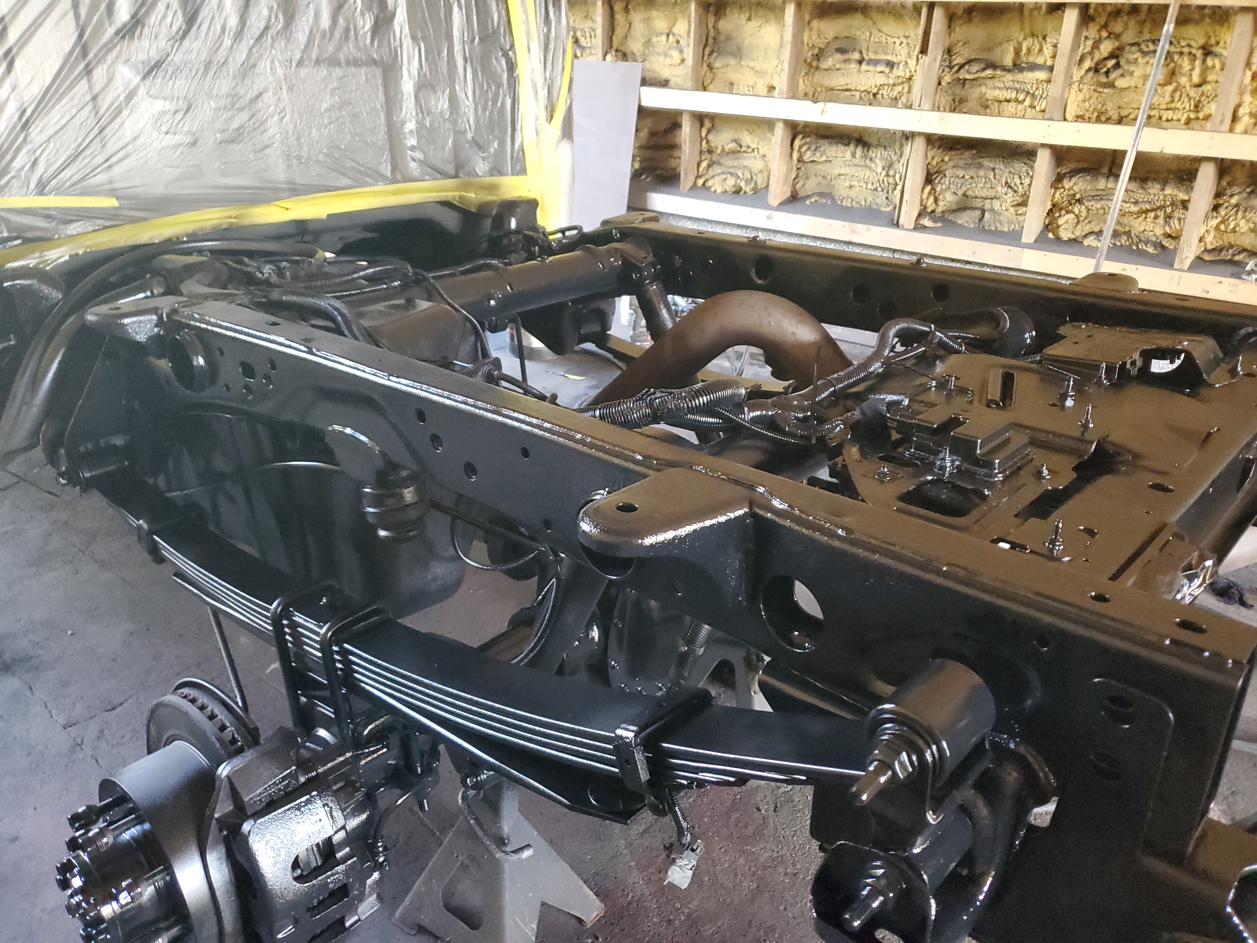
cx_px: 628
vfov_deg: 53.1
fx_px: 944
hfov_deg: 67.3
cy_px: 472
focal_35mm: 26
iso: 500
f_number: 1.5
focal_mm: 4.3
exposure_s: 1/60
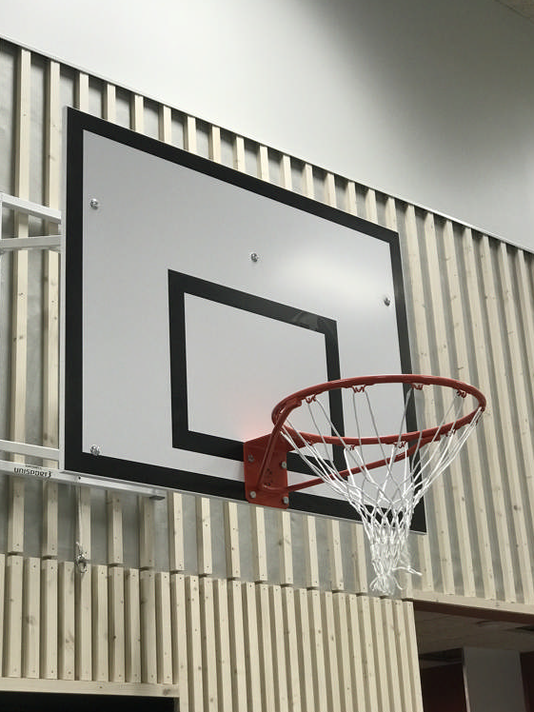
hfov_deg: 22.6
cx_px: 241
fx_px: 1337
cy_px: 310
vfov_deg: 29.8
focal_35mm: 65
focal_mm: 6.6
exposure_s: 1/52
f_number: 2.8
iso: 80
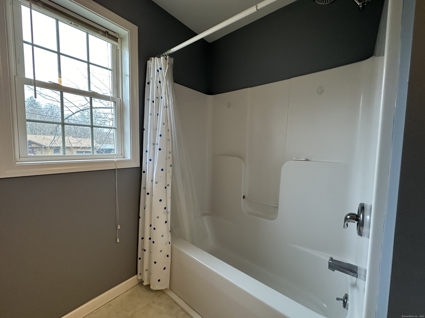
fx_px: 172
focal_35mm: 14
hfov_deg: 102.1
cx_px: 212
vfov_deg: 85.7
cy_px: 159
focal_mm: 2.22
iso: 200
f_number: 2.2
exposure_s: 1/60
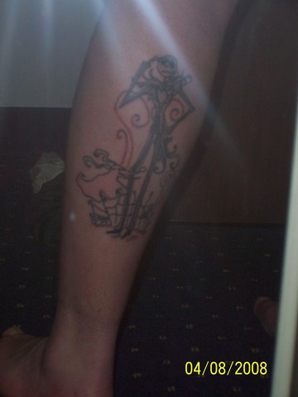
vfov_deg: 19.3
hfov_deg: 14.5
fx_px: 1171
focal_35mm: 102
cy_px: 198
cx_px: 149
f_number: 4.6
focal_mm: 16.8
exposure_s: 1/90
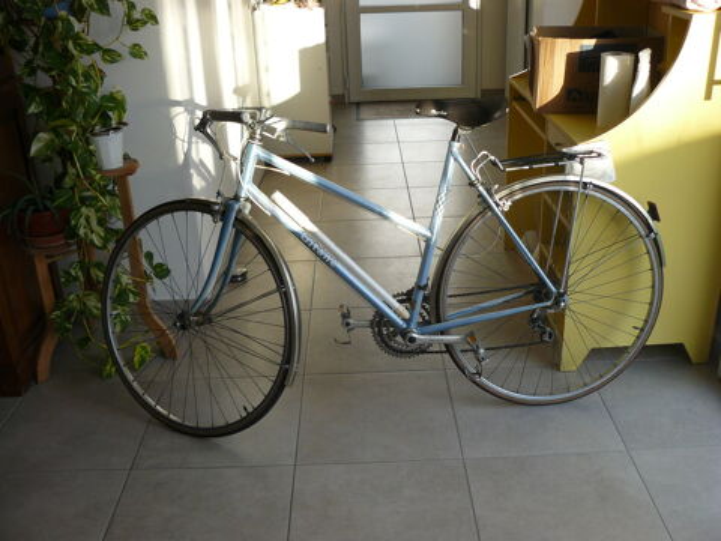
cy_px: 270
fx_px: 750
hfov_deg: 51.4
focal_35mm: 36
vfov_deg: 39.7
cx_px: 360
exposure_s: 1/80
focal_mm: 6
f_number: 2.8
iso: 100
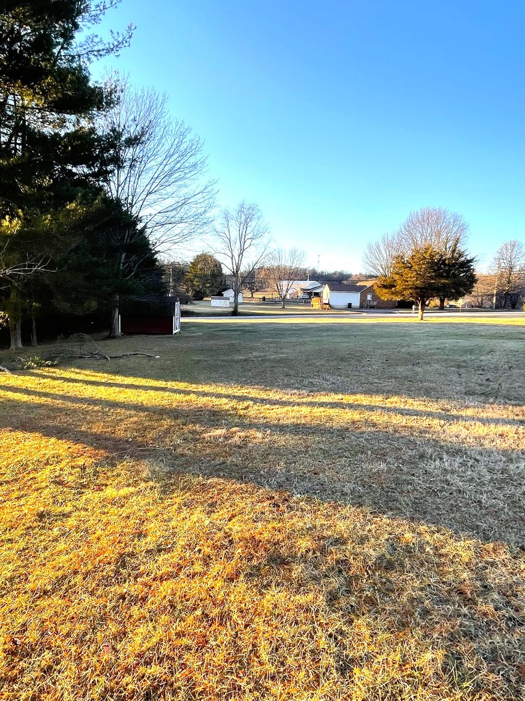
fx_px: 425
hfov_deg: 63.4
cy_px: 350
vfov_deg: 79.0
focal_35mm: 21
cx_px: 262
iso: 25
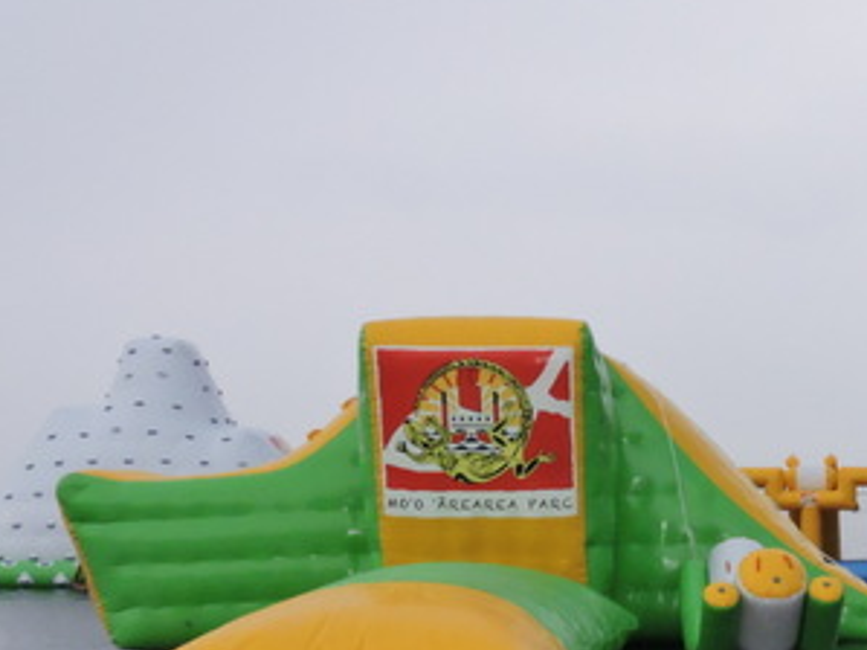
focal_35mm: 75
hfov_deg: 24.8
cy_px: 606
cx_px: 858
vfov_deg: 19.2
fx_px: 1878
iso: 800
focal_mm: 6.3
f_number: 6
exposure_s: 1/1600
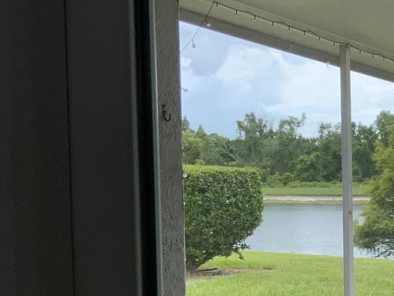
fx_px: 865
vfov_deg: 19.3
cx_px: 512
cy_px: 217
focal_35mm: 76
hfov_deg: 22.9
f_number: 1.8
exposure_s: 1/163
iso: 16
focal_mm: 3
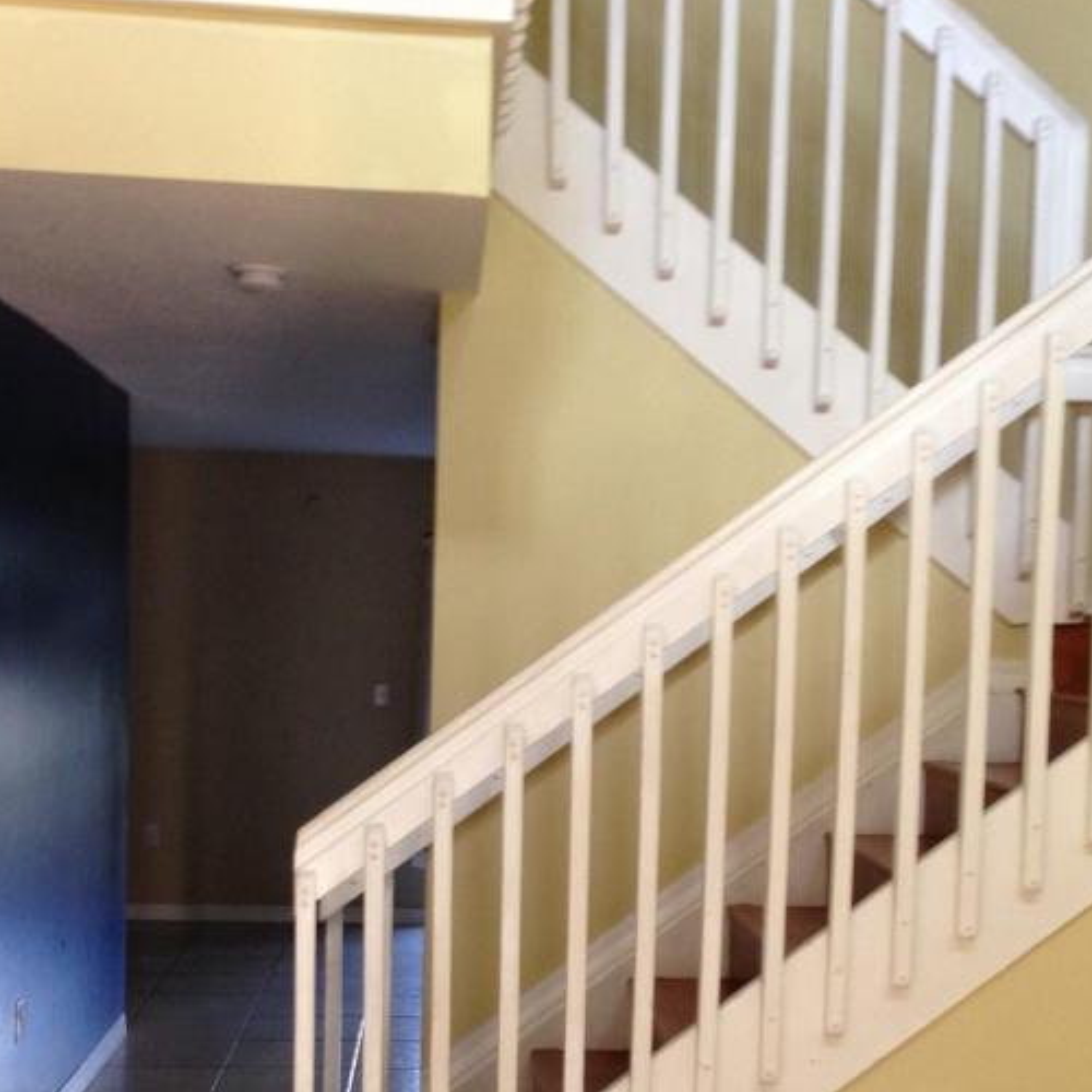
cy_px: 762
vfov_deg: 30.2
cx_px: 612
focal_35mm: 56
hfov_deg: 30.5
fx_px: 1999
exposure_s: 1/20
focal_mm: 4.13
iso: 100
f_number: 2.4
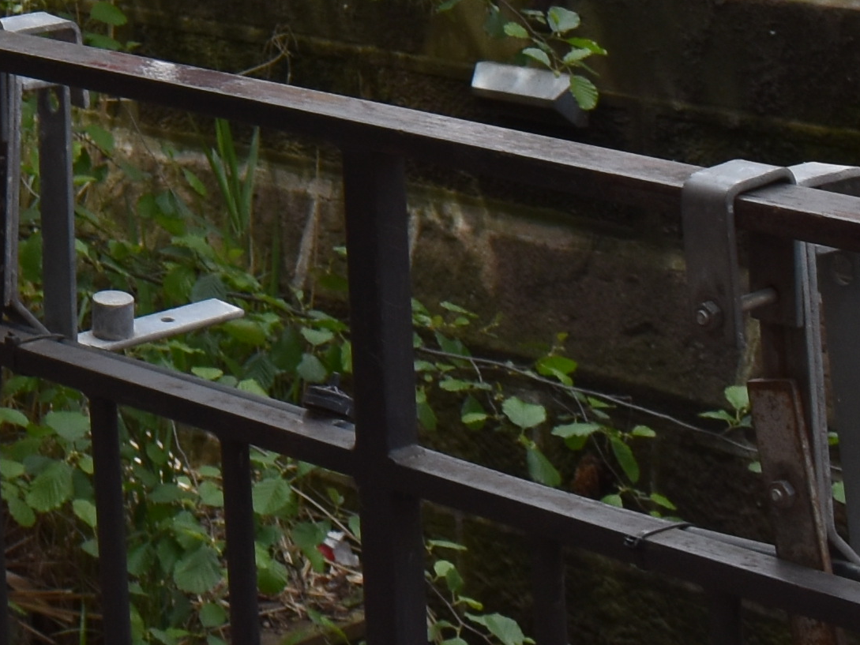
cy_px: -707
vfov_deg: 9.6
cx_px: -527
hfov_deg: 12.9
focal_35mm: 143
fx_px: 3553
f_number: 9
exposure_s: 1/320
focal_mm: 18
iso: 200
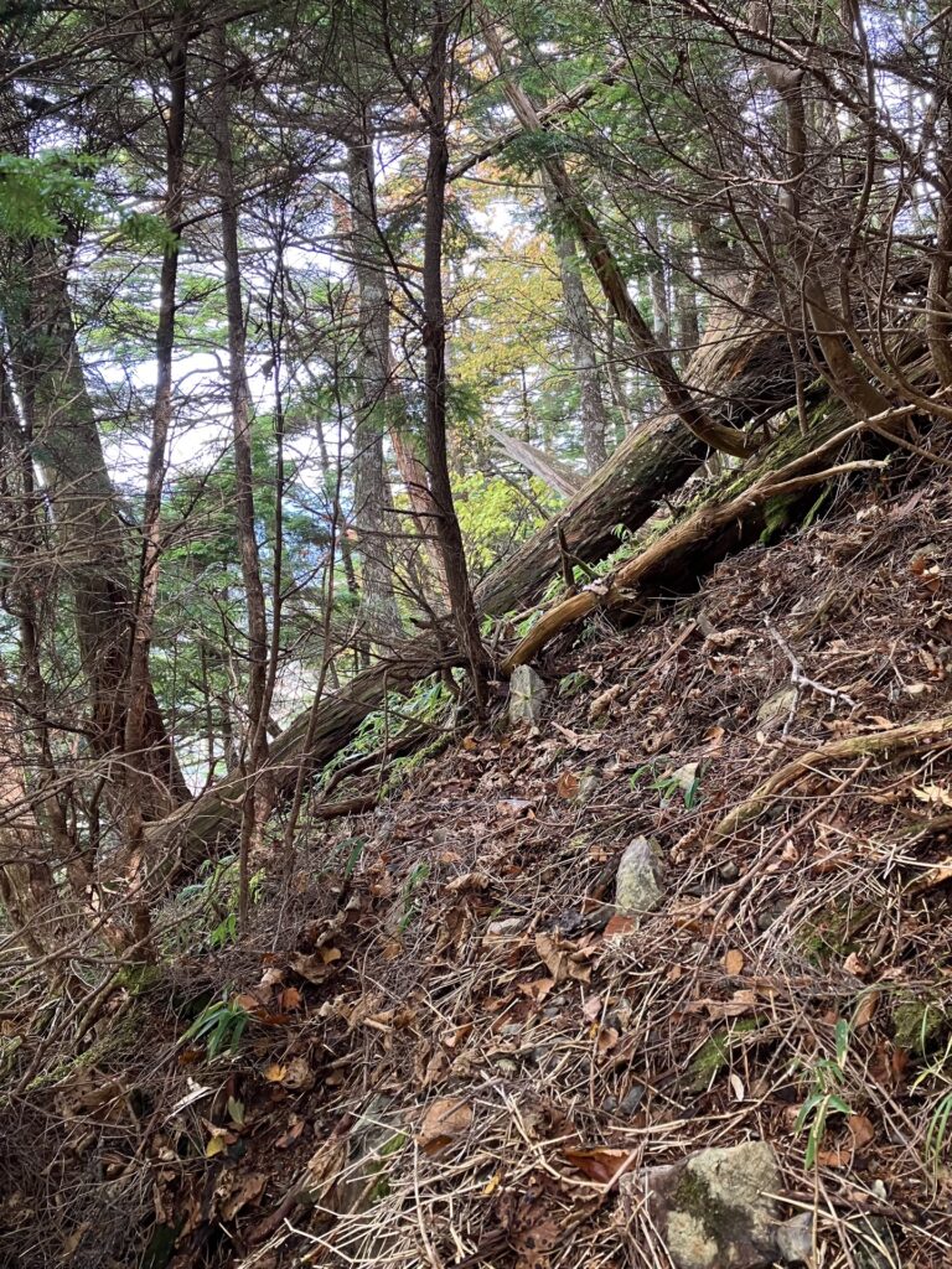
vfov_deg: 63.4
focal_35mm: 28
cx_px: 476
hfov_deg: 49.7
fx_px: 1027
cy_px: 634
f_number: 1.8
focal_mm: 3.99
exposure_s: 1/85
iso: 80
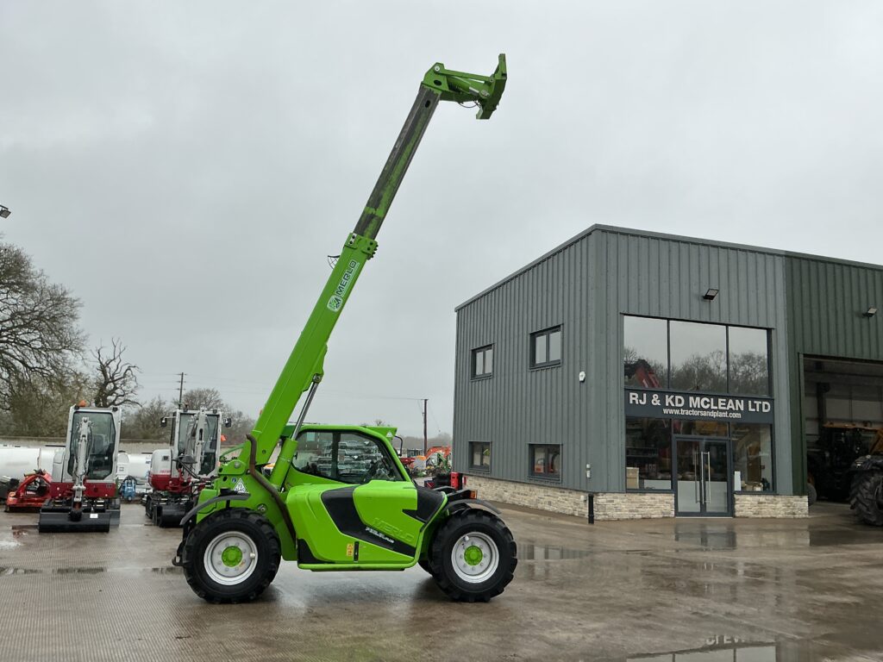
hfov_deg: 63.4
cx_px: 442
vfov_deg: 49.7
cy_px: 331
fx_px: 714
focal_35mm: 28
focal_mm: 3
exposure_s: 1/1015
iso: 25
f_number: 1.8
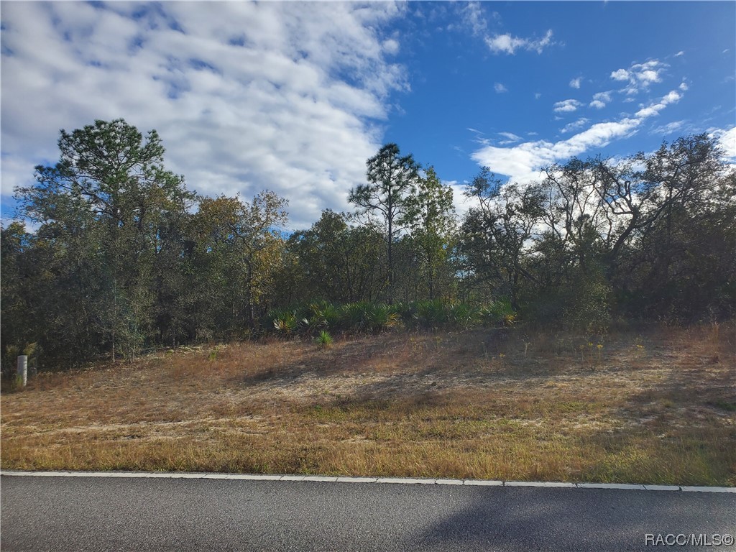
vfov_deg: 53.1
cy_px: 276
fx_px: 553
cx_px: 368
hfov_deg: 67.3
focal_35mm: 26
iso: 50
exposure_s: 1/1854
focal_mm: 4.3
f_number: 2.4
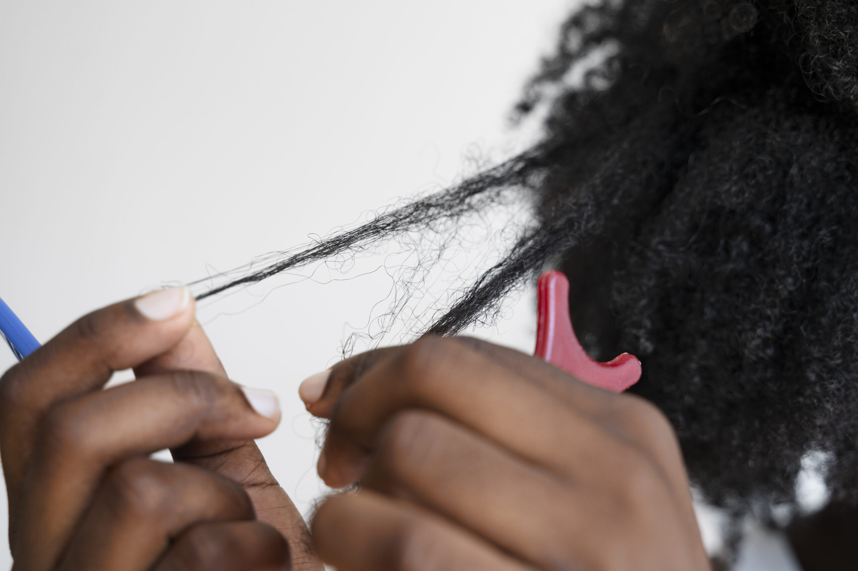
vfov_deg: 26.0
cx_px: 429
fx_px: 1238
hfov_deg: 38.2
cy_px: 286
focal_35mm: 52
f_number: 4
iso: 400
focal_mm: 52
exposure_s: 1/200
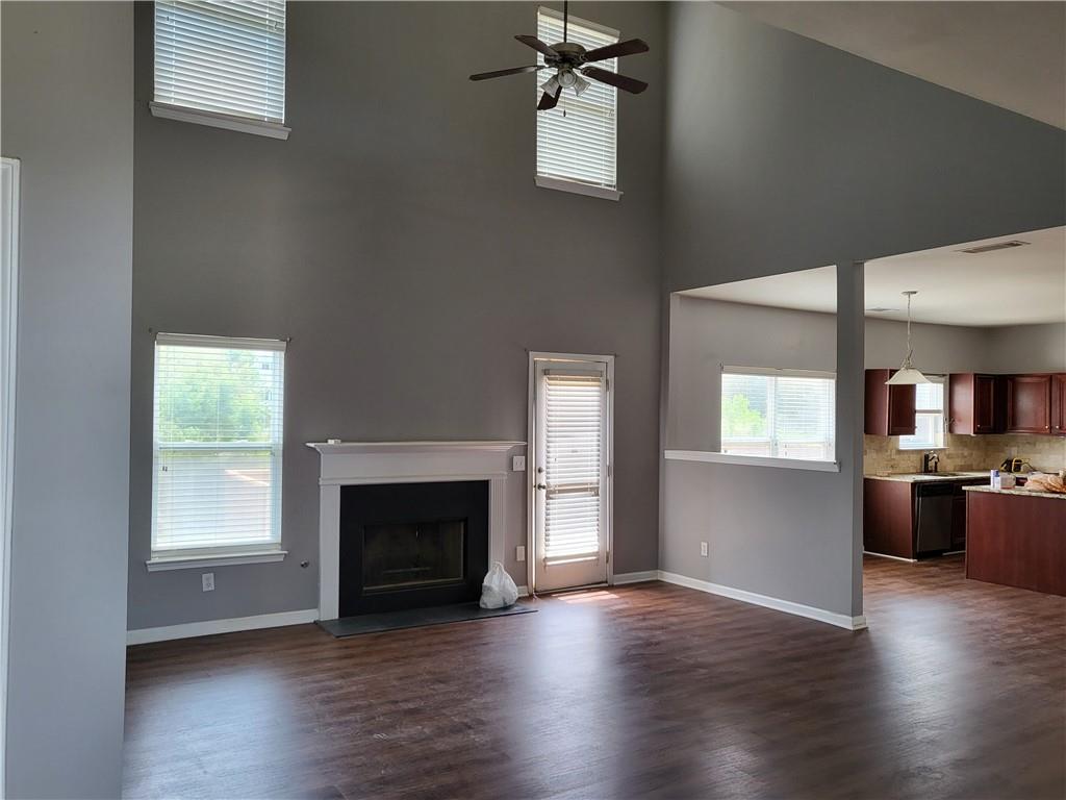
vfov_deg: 53.1
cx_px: 533
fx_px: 801
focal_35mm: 26
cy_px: 400
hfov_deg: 67.3
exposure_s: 1/120
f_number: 1.8
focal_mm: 4.25
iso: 80
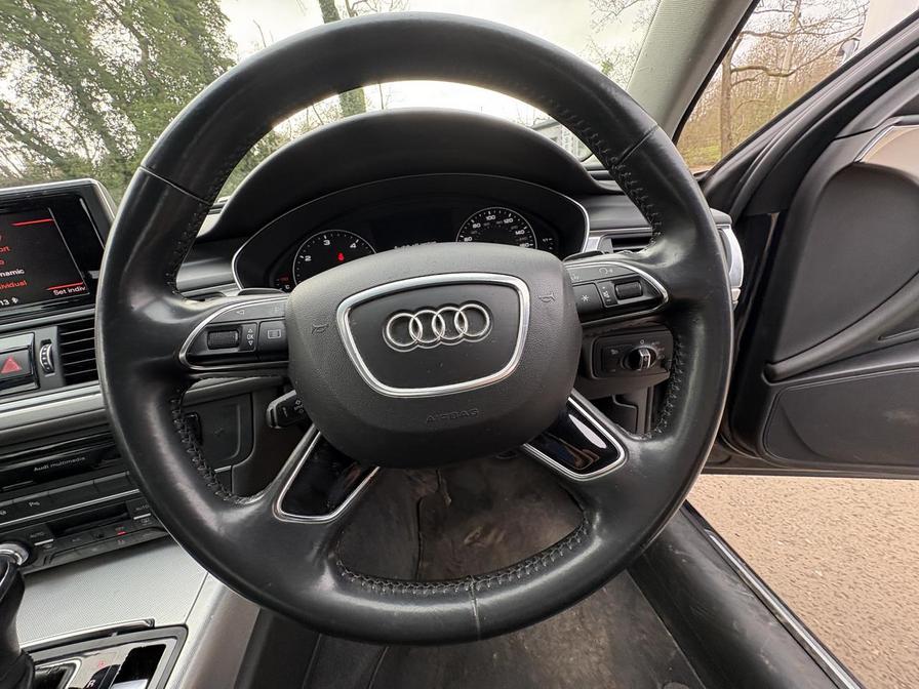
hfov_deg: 102.1
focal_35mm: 14
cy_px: 344
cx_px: 460
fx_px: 372
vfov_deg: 85.7
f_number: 2.2
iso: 160
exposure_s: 1/99
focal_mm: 2.22
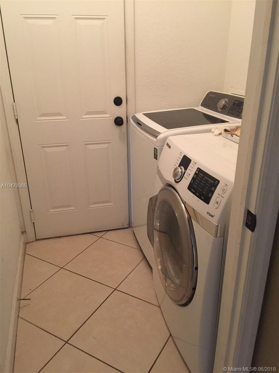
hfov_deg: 48.2
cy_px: 186
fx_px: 312
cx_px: 140
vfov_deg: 61.7
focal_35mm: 29
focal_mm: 4.15
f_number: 2.2
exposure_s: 1/10
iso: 125
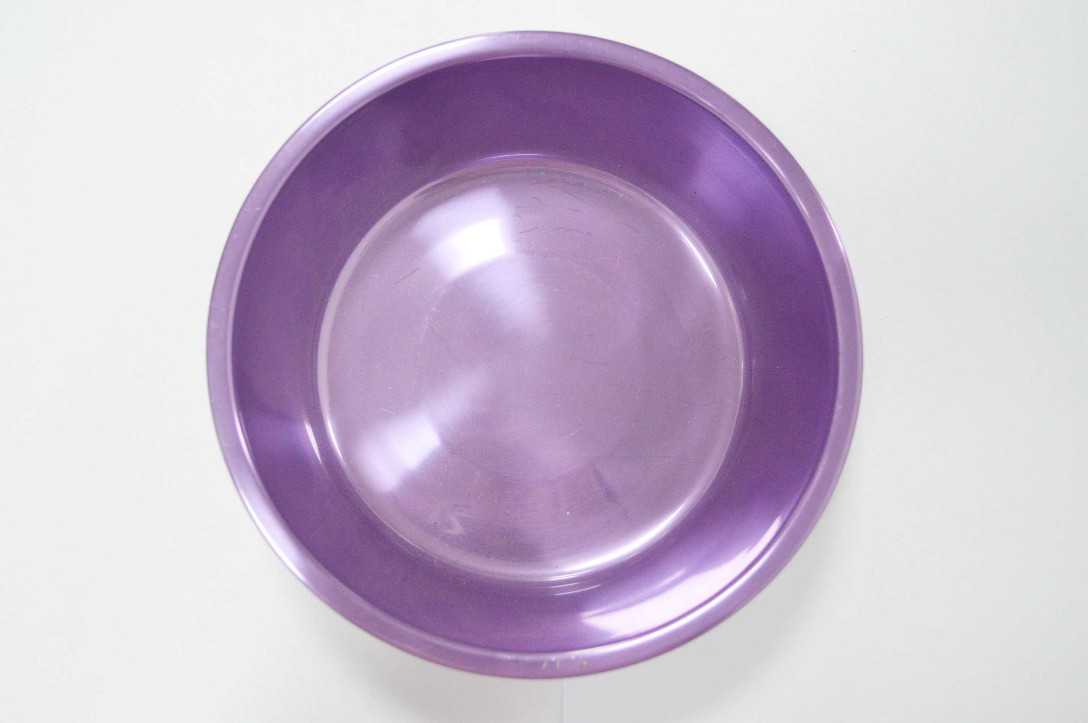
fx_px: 1087
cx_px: 544
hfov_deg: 53.2
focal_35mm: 36
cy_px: 362
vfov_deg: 36.8
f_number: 4
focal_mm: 24
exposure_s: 1/160
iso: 1600
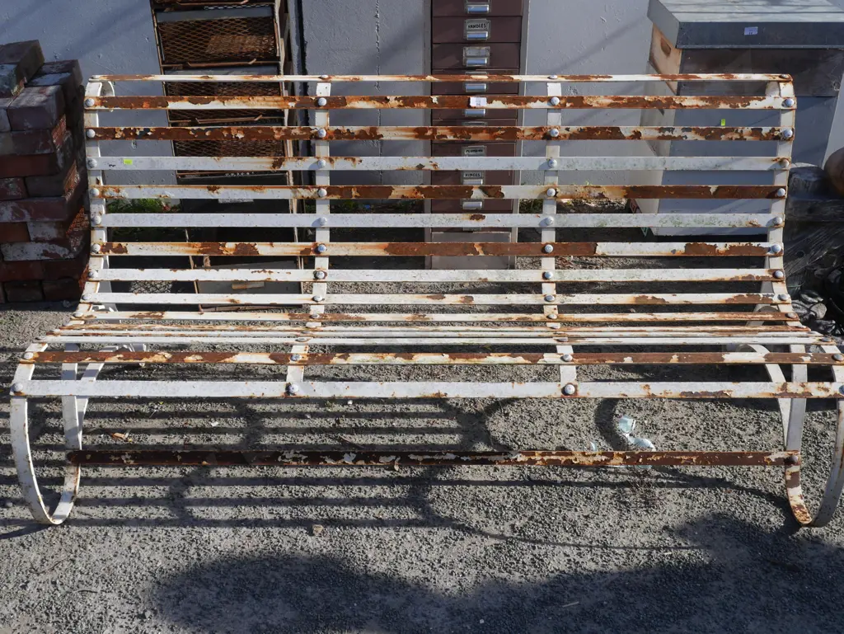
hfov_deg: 46.8
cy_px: 317
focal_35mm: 40
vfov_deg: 36.0
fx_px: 976
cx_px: 422
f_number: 8
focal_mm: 20
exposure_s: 1/320
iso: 200
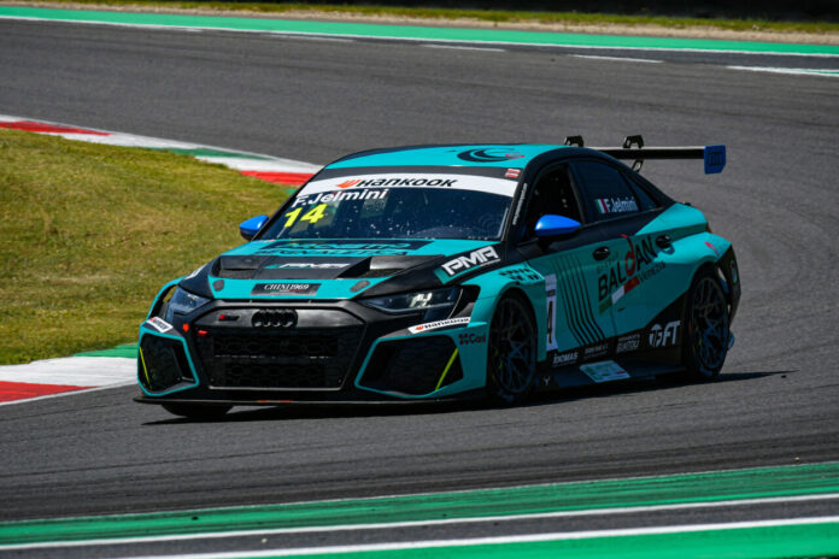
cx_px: 420
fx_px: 10487
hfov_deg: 4.6
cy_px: 280
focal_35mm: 450
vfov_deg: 3.1
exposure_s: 1/800
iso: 200
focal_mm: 300
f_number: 9
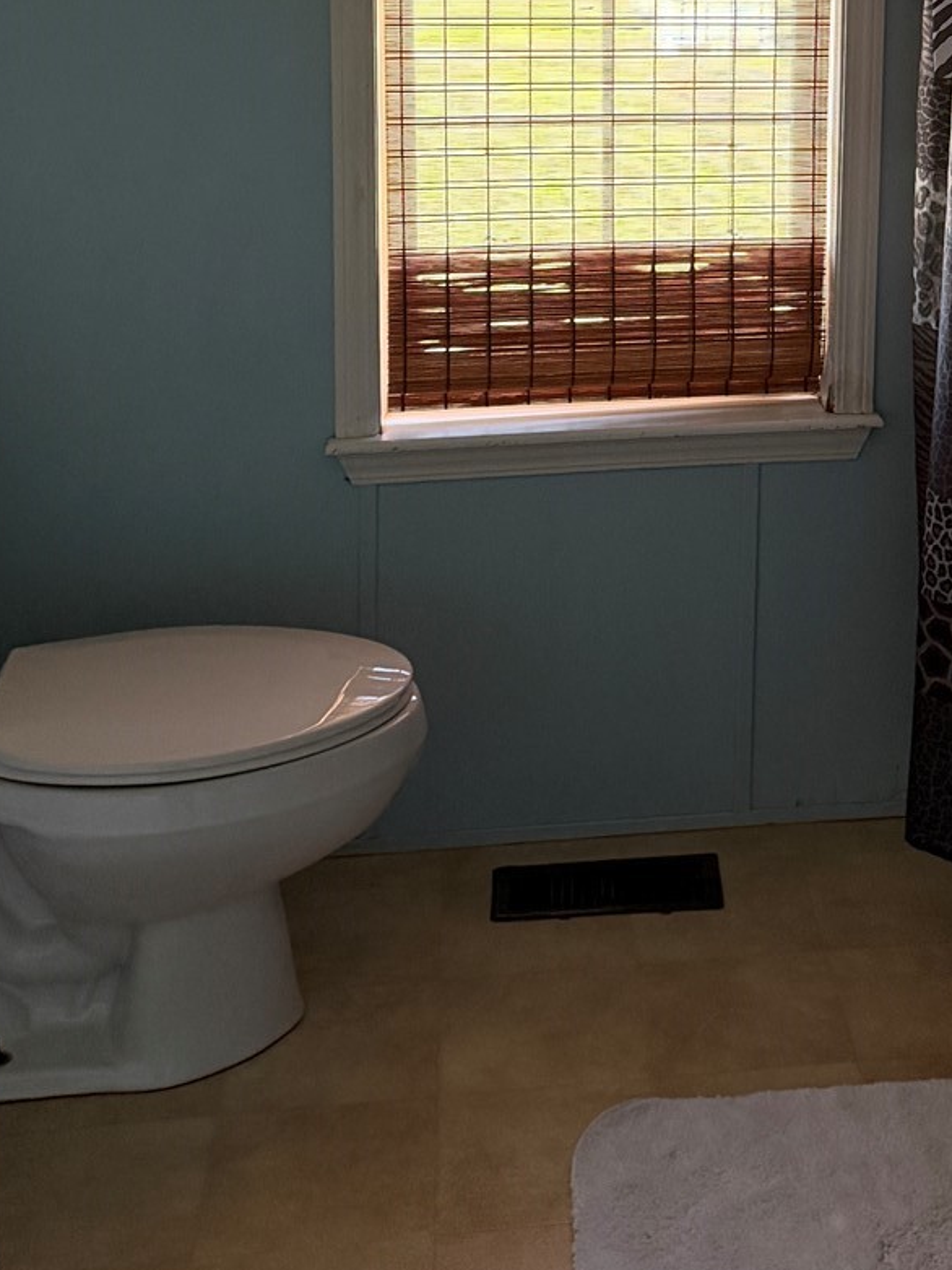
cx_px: 863
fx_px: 2163
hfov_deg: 24.1
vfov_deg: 31.0
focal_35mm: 59
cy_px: 98
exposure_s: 1/60
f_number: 1.78
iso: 400
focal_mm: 6.76
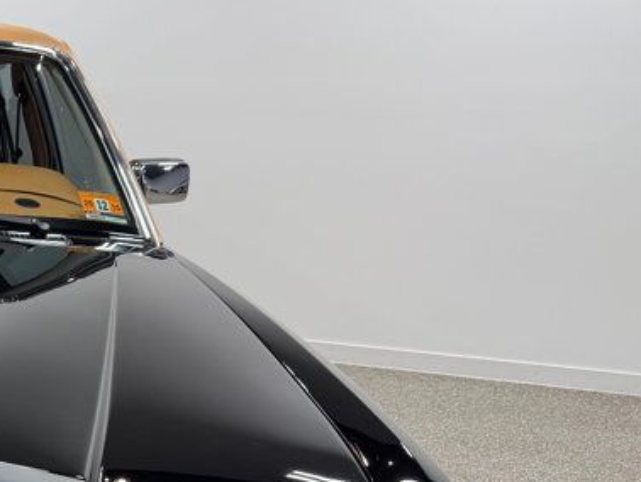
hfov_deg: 25.5
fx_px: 1204
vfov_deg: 21.5
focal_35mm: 65
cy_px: 526
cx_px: -202
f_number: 1.78
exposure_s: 1/121
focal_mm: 6.76
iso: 50
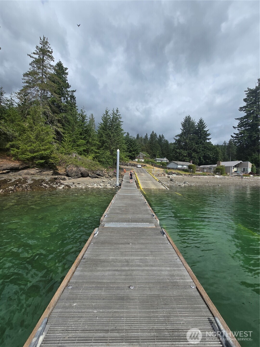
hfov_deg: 89.9
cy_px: 174
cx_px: 130
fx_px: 130
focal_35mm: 13
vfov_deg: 106.2
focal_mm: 2.2
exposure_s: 1/3531
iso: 50
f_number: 2.2
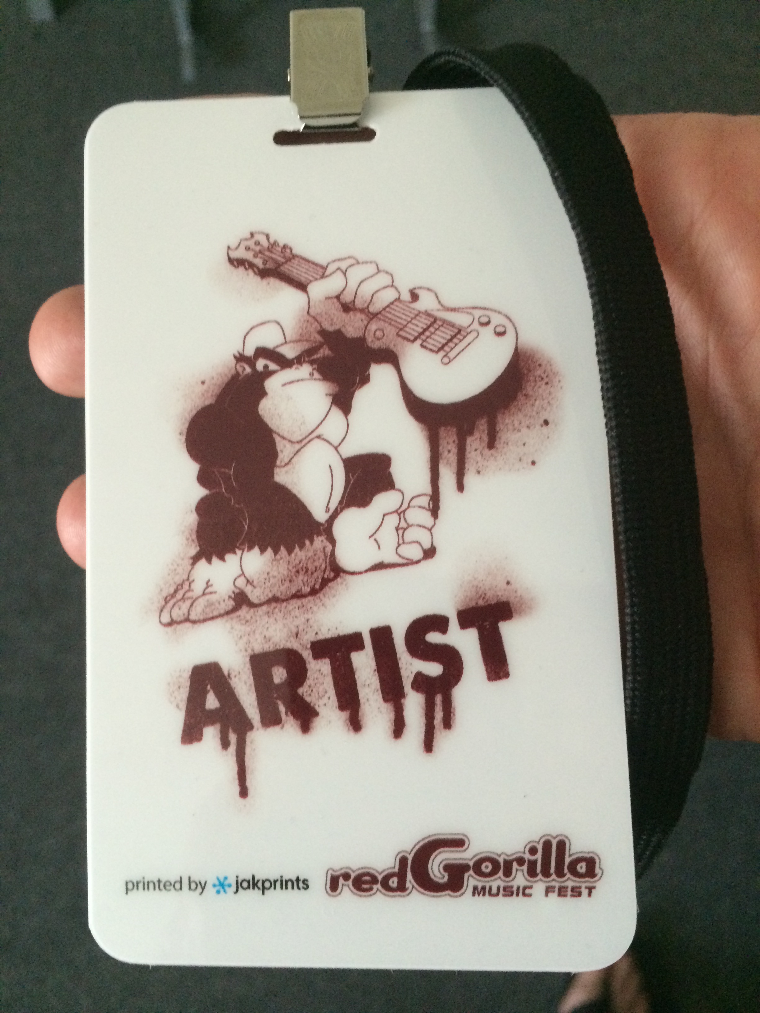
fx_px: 849
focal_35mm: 29
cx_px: 380
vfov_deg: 61.7
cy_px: 506
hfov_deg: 48.2
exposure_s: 1/24
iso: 320
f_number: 2.2
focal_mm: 4.15
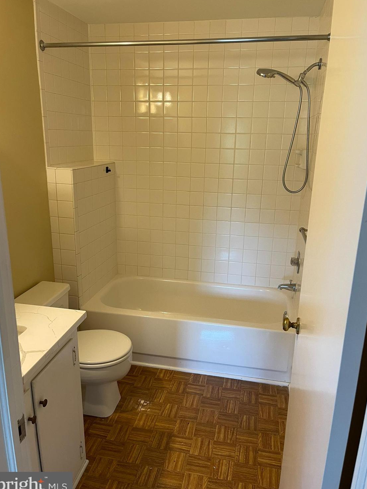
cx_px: 181
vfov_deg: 67.3
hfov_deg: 53.1
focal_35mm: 26
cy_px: 245
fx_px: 367
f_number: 1.6
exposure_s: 1/60
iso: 200
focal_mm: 5.1
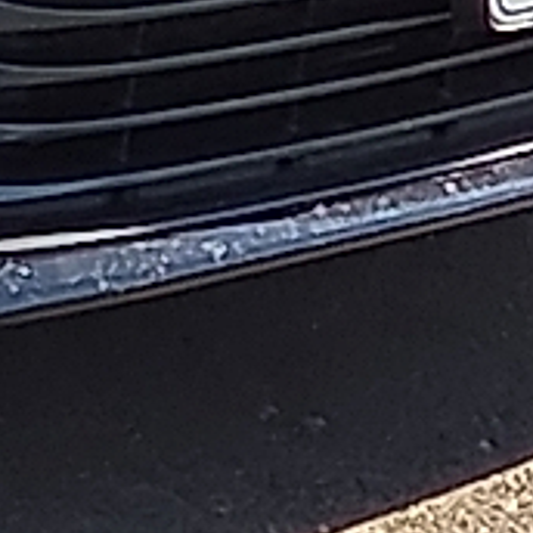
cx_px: -1156
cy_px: -700
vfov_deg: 4.4
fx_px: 6864
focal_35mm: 394
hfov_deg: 4.3
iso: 25
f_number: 1.8
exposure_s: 1/1000
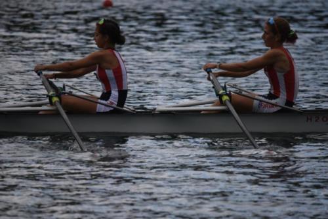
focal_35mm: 400
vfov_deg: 3.4
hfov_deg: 5.2
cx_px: 164
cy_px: 110
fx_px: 3646
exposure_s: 1/2500
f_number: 5.6
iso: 800
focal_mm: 400
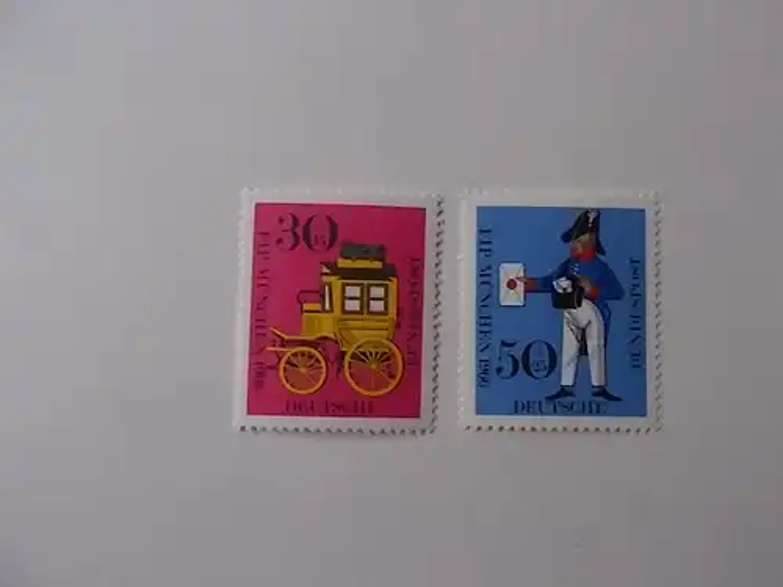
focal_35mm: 26
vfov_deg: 53.1
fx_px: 588
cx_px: 392
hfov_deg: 67.3
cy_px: 294
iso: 200
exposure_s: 1/20
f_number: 3.2
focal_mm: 4.6
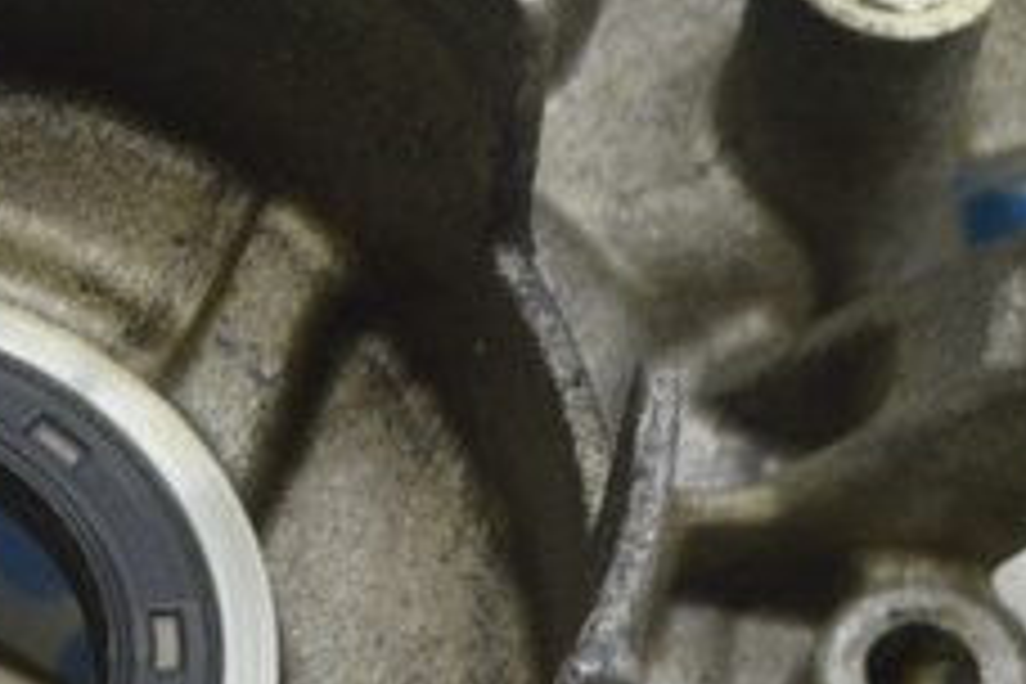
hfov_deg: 8.0
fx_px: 7295
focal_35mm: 256
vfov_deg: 5.4
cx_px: -284
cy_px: 502
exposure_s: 1/20
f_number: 5.6
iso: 400
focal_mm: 38
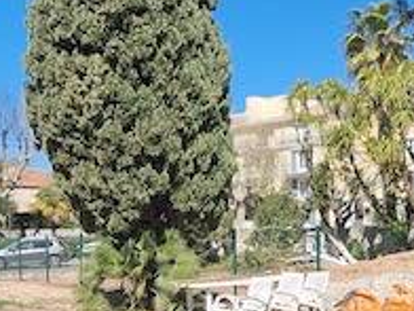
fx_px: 634
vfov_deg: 27.3
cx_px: 313
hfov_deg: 35.3
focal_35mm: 53
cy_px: 222
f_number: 2.2
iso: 50
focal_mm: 2.2
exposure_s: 1/1788
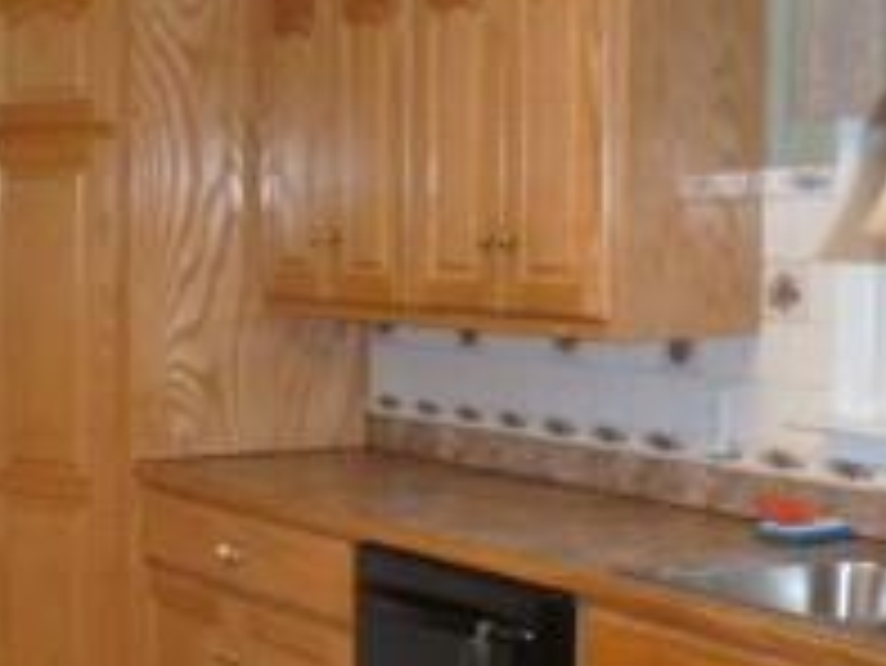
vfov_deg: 18.9
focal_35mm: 78
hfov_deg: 22.6
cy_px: 392
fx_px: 1998
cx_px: -229
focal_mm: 4.3
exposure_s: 1/60
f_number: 3.3
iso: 400
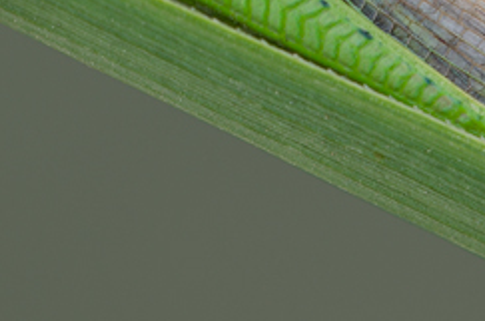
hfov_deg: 1.8
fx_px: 15288
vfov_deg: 1.2
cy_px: -231
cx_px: 170
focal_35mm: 1137
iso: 100
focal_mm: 180
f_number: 9
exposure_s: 1/10
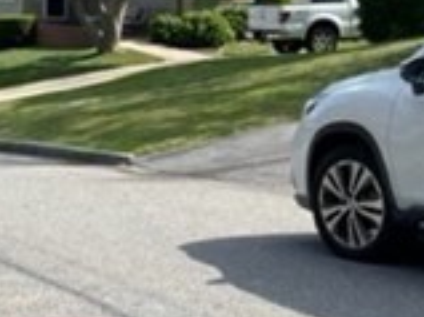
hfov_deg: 18.7
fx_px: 1199
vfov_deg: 15.0
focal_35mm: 98
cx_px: -123
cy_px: 53
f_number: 1.6
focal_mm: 5.1
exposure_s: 1/2571
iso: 50
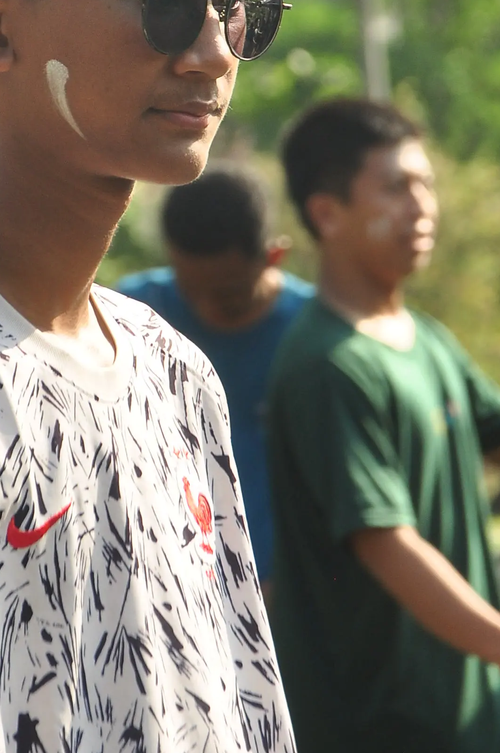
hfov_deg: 3.3
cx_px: 144
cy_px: 118
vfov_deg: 4.9
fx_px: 8798
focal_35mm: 421
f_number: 5.6
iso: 200
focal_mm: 105
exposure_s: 1/320
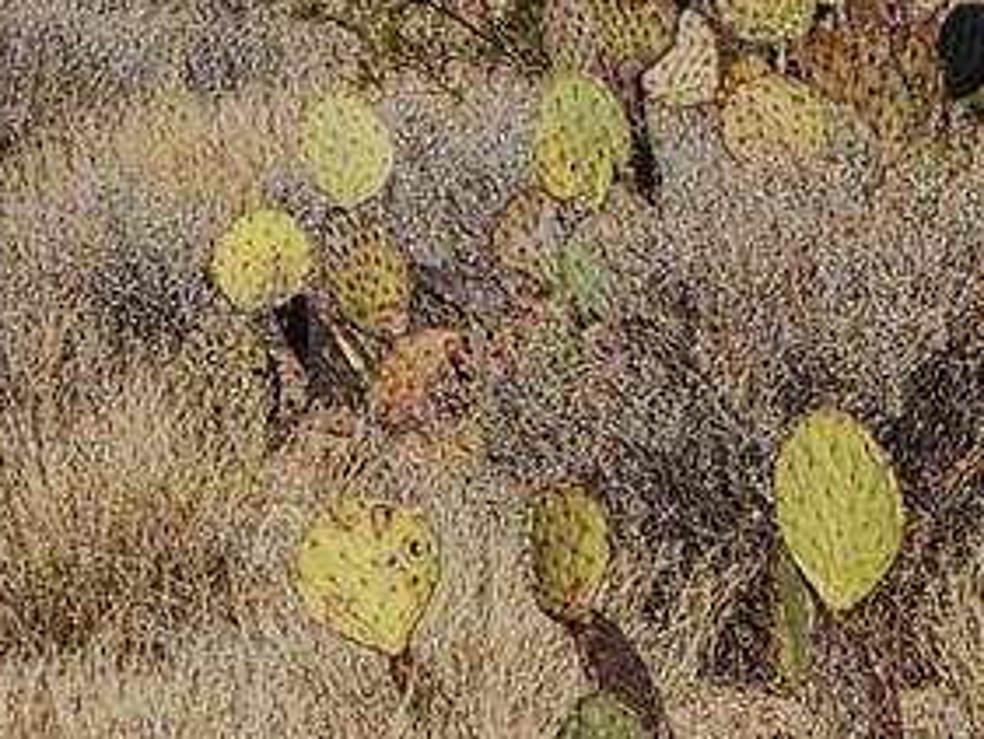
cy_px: -683
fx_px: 8930
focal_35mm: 314
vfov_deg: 4.7
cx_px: 1740
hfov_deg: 6.2
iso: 40
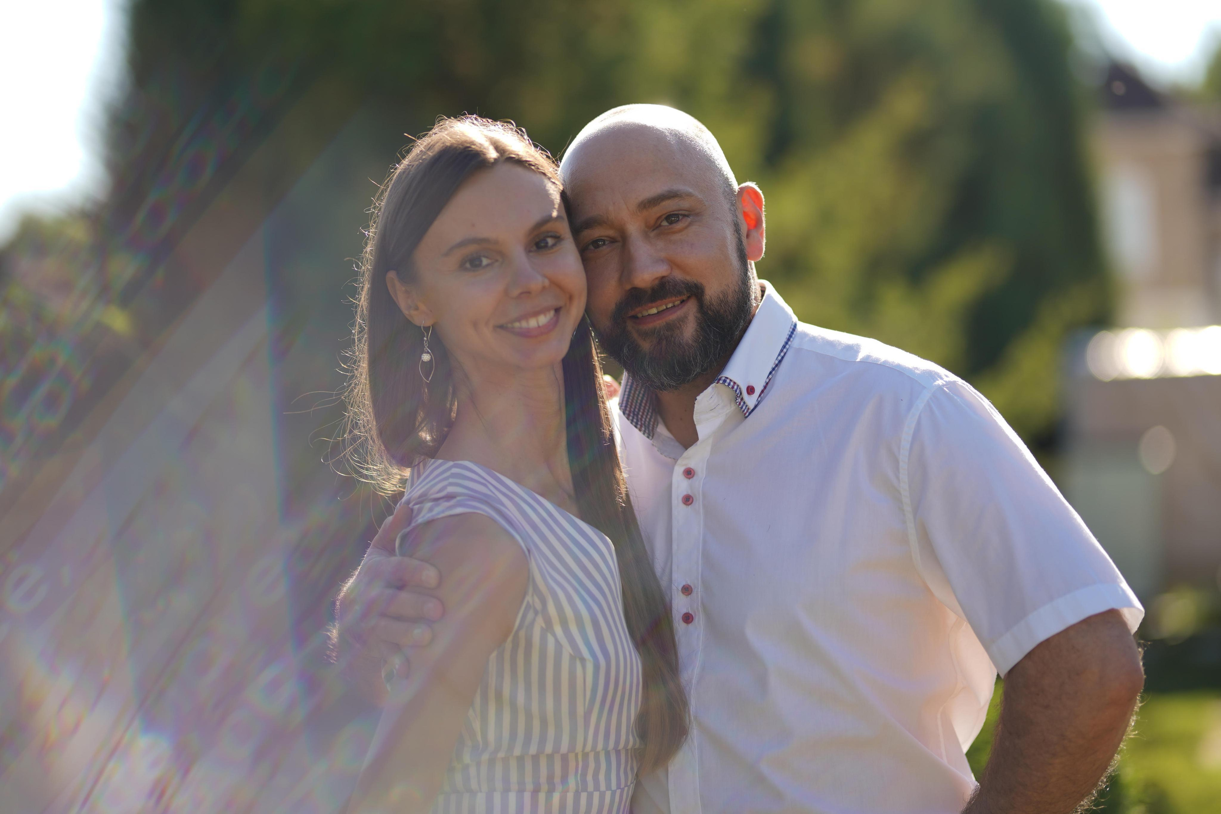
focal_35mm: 85
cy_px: 407
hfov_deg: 23.9
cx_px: 610
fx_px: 2883
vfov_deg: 16.1
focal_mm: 85
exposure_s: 1/1600
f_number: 1.4
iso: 50
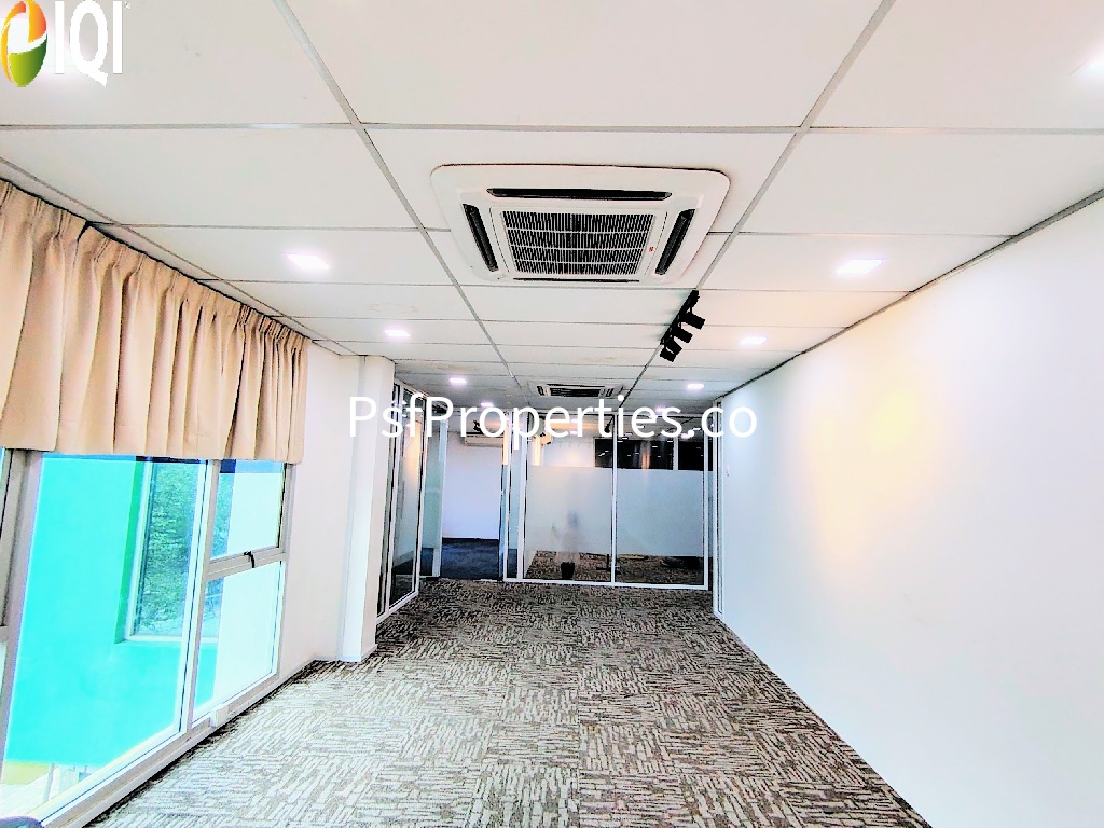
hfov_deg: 91.0
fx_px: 542
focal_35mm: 17
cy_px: 414
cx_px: 552
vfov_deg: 74.7
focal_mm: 1.43
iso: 164
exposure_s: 1/100
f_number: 2.2
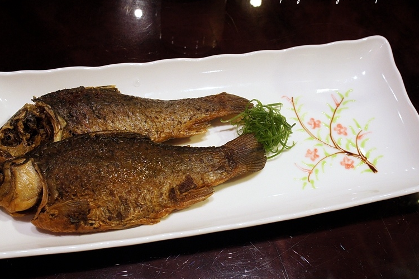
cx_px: 209
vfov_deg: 36.8
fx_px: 419
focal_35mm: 36
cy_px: 150
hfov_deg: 53.2
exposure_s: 1/30
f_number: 7.1
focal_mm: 20
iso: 1600
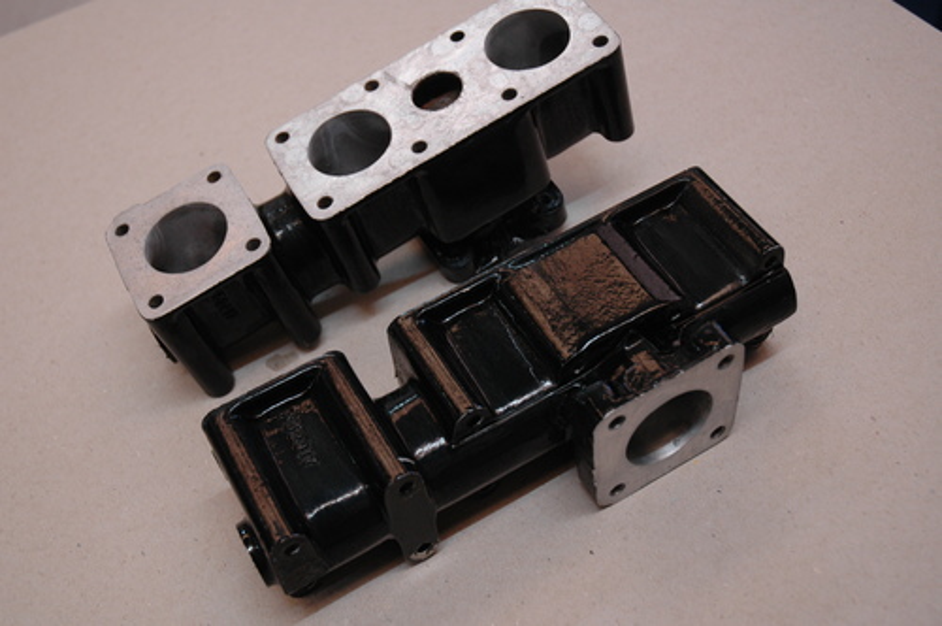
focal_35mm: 46
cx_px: 471
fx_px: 1215
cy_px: 313
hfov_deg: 42.4
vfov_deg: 28.9
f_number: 4
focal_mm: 31
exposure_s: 1/60
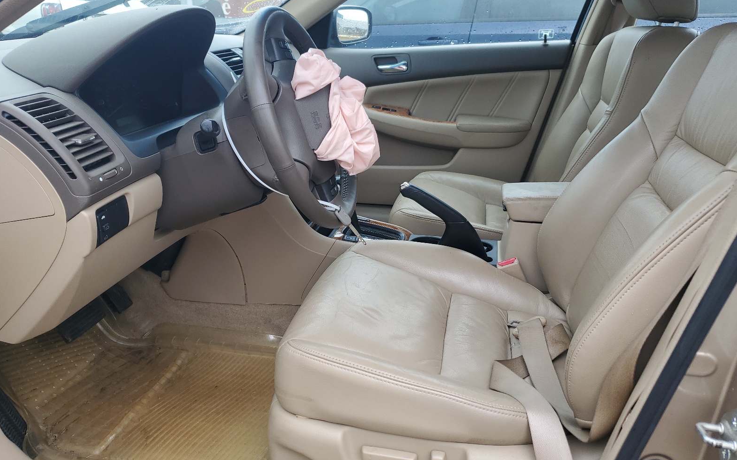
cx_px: 364
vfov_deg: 44.5
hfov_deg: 66.5
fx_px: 562
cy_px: 233
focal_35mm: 28
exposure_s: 1/256
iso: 50
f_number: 1.5
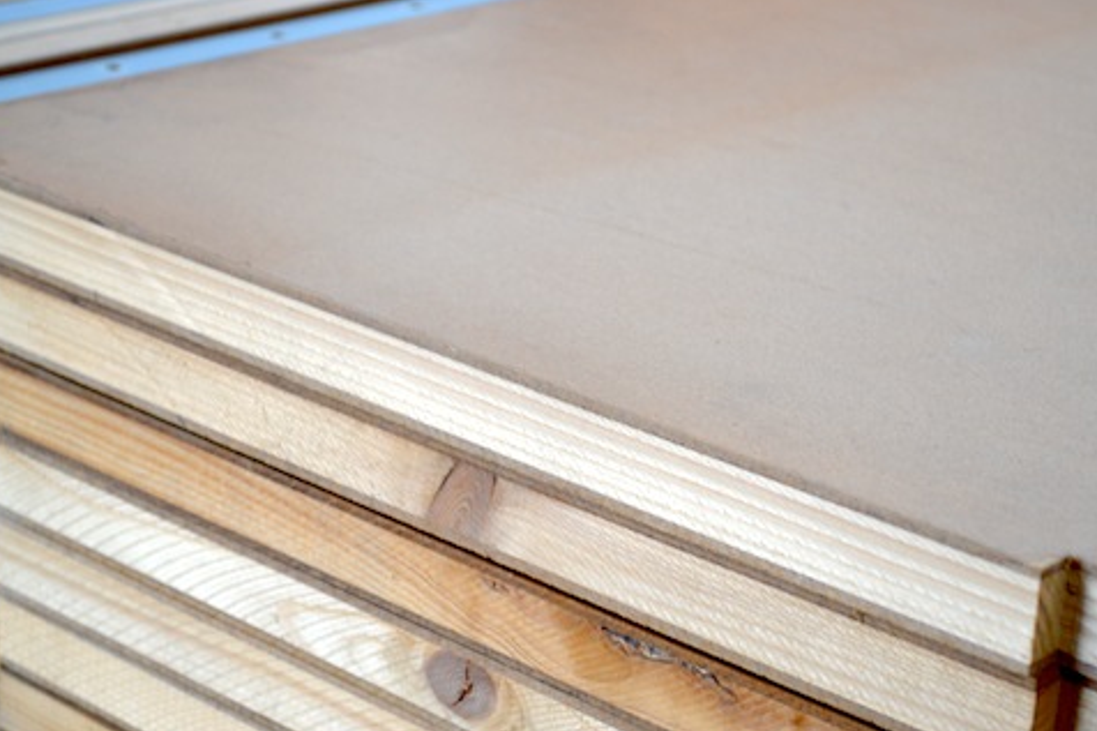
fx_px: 2589
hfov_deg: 23.9
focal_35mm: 85
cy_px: 407
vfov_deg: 16.1
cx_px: 595
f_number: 5.6
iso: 400
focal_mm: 50
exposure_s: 1/30
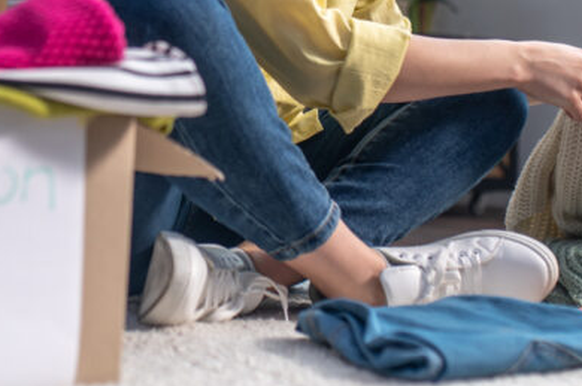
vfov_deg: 14.6
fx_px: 1485
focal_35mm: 92
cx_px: 148
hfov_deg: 22.0
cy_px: 17
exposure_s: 1/160
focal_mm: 35
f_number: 2.2
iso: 320
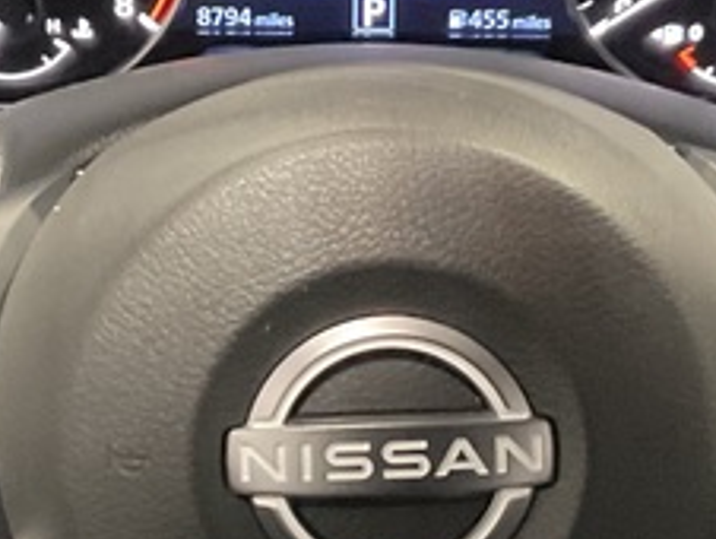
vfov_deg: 12.1
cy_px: 355
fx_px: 2547
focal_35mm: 123
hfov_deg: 16.0
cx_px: 345
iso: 400
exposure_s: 1/30
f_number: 1.8
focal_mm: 3
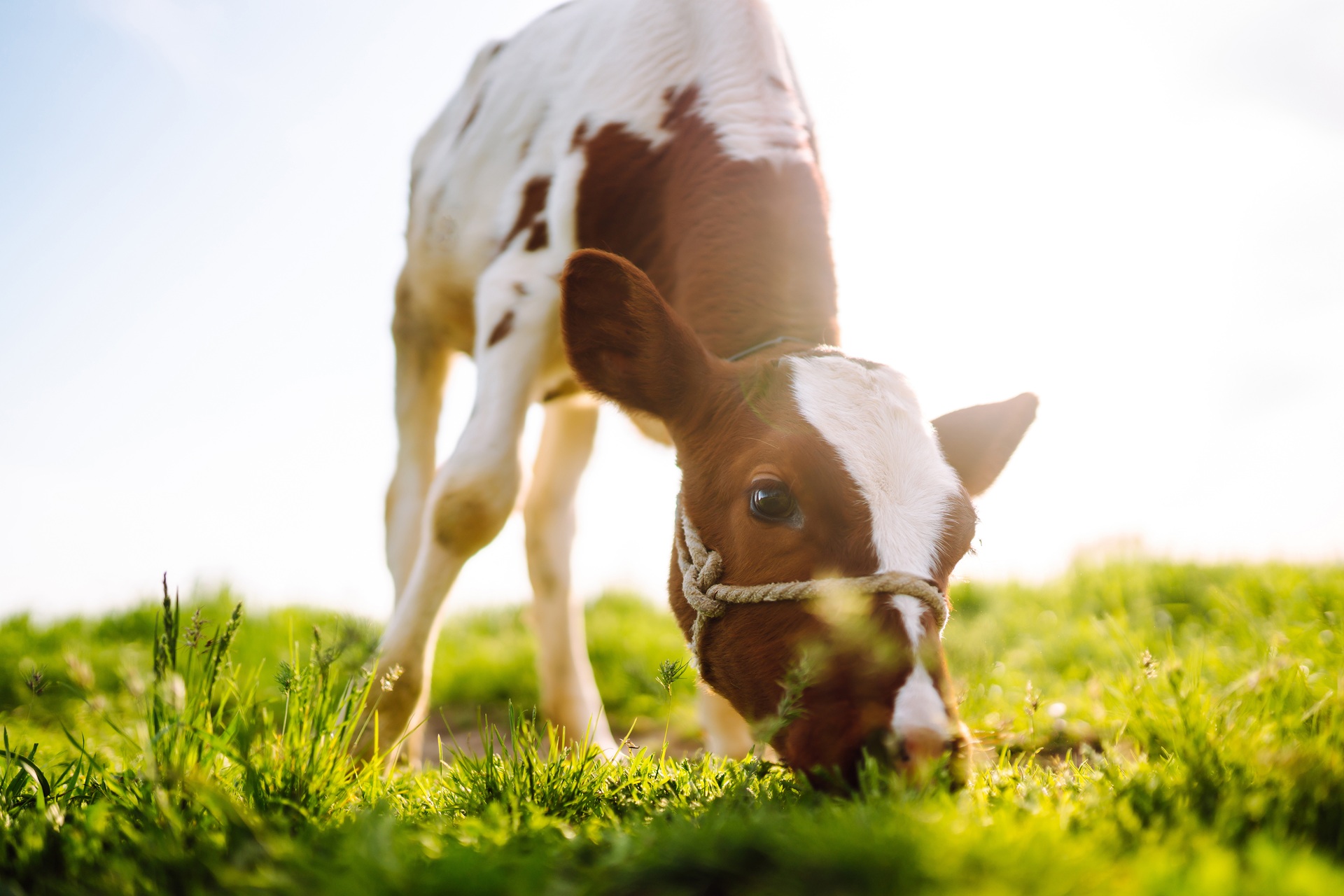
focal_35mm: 35
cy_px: 448
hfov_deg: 54.4
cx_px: 672
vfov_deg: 37.9
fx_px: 1307
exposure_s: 1/5000
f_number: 1.4
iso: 125
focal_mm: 35
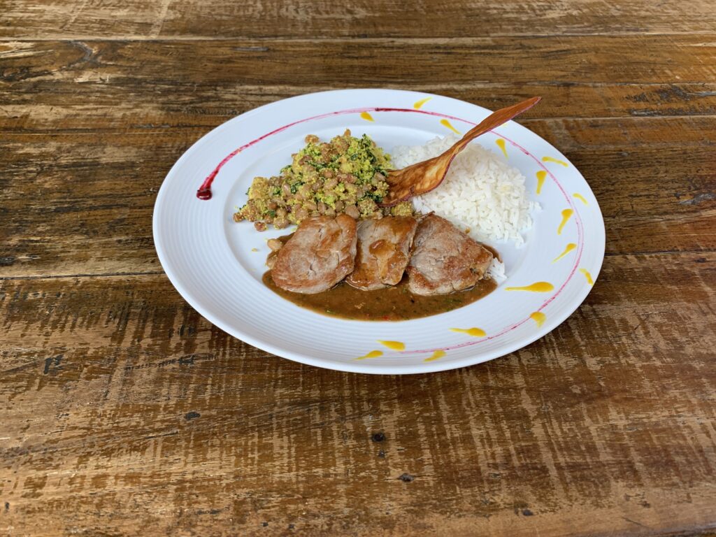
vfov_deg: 53.1
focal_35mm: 26
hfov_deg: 67.3
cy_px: 268
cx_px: 358
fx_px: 538
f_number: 1.8
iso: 100
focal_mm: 4.25
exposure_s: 1/117
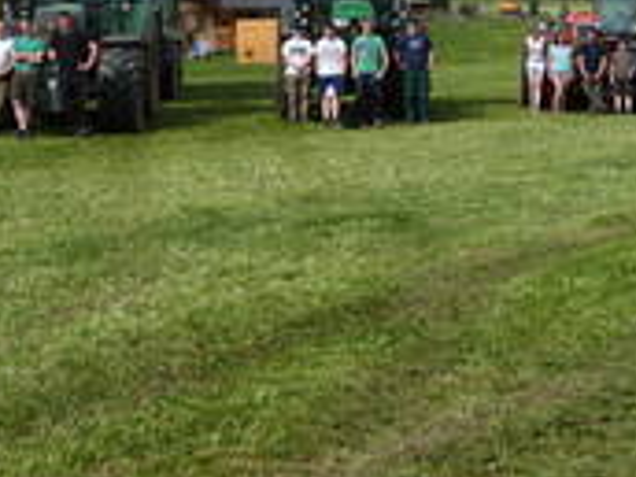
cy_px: 63
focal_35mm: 72
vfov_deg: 20.1
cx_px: 163
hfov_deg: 26.7
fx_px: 1323
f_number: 5.6
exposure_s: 1/400
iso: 100
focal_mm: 5.4
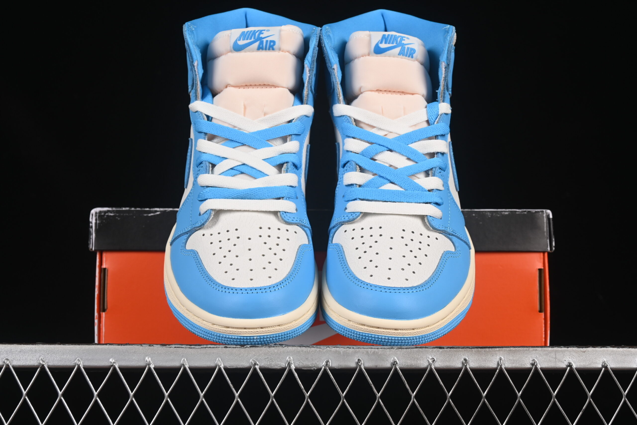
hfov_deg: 27.0
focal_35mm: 75
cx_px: 318
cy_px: 212
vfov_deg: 18.2
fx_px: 1327
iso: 160
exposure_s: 1/80
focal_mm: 50
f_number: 8
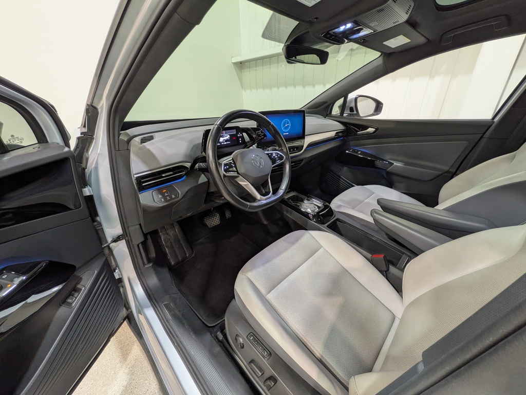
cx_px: 263
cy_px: 198
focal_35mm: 14
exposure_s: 1/33.3
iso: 87
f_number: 2.2
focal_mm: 1.83
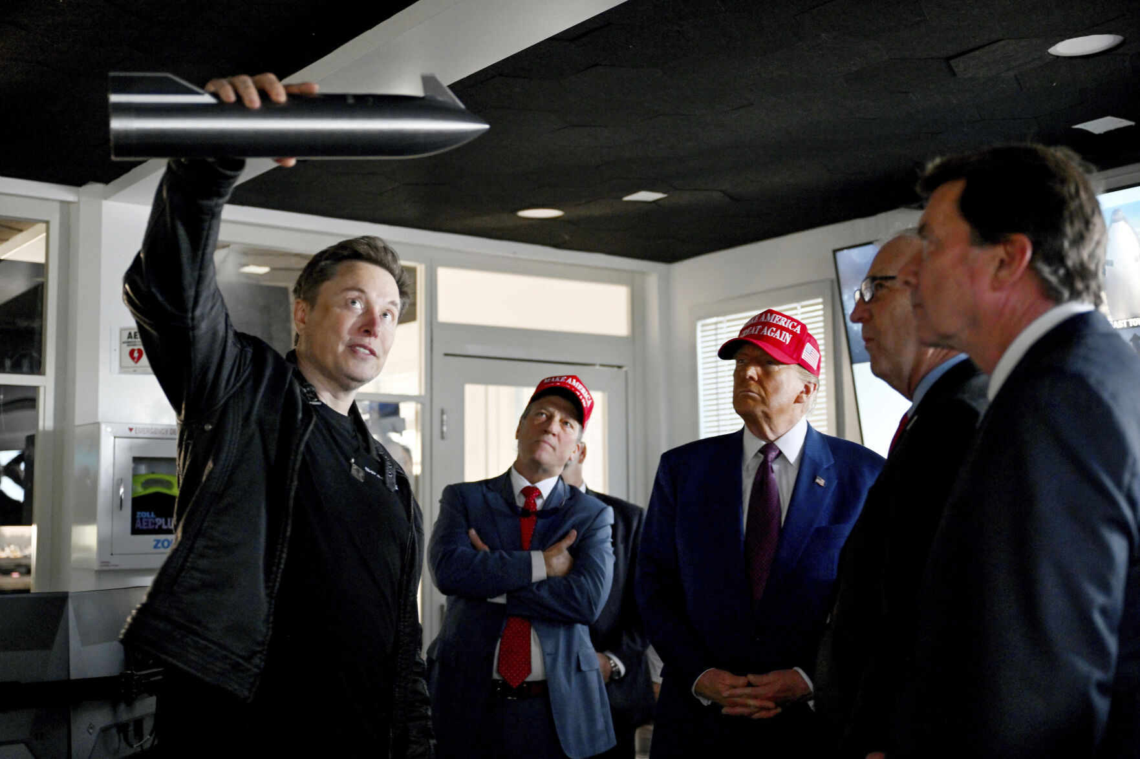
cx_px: 570
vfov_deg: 29.9
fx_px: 1425
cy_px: 380
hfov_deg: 43.6
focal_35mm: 45
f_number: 2.8
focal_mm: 45
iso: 2000
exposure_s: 1/125
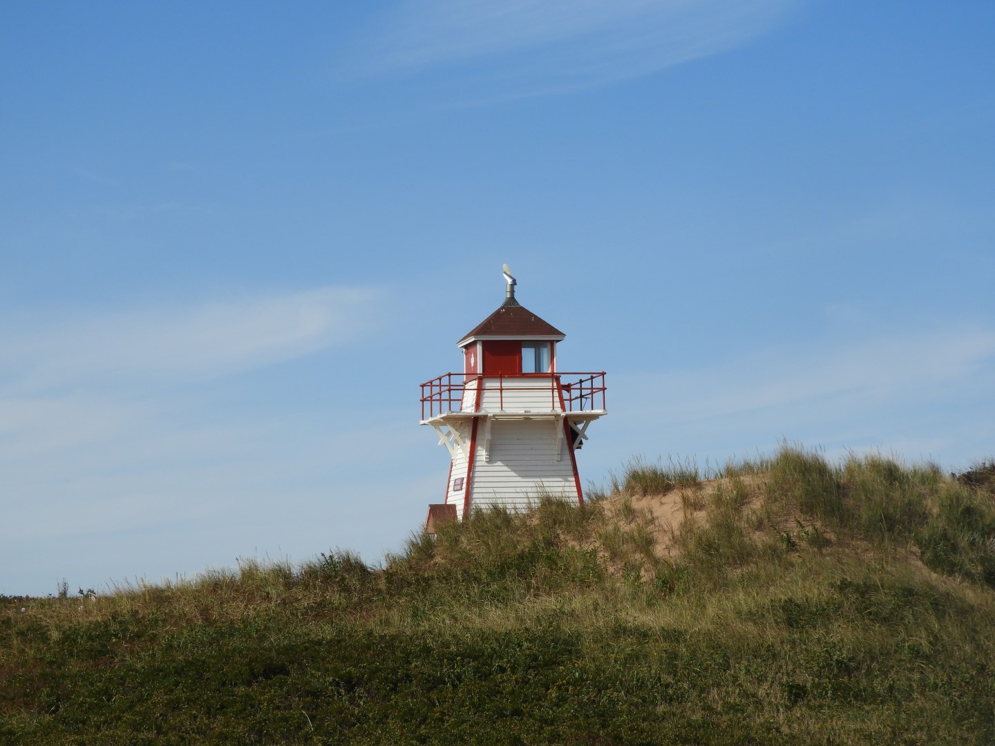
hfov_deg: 17.1
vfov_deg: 12.9
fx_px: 3306
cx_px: 498
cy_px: 373
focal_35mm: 115
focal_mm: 20.6
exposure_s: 1/1000
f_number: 5
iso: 100
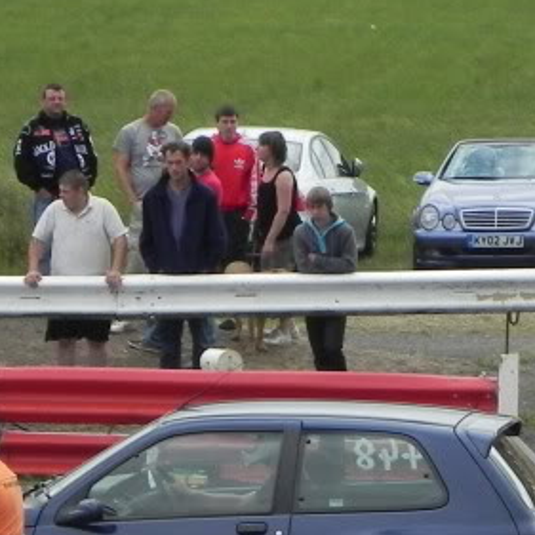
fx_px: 6592
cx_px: 356
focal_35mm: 377
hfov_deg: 4.6
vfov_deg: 4.6
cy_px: 632
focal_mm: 20.8
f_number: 6.3
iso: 160
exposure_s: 1/295
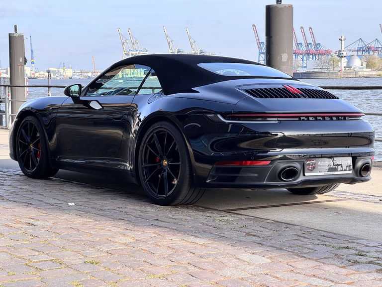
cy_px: 144
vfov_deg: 19.1
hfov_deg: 25.3
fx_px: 850
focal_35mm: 77
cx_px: 191
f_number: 2.8
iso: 25
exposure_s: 1/218
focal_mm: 9
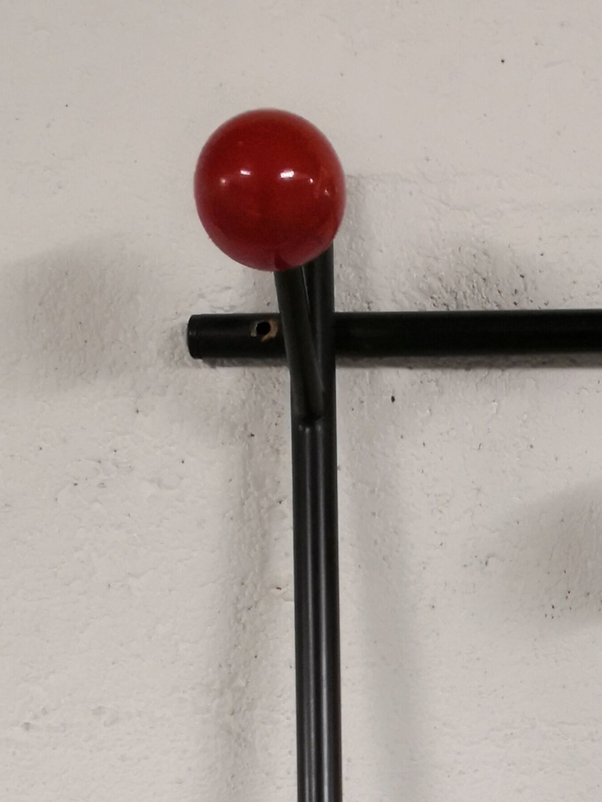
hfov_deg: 14.7
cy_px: 841
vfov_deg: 19.0
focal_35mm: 100
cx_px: 509
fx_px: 2319
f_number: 1.6
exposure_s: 1/33.3
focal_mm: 3.95
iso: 160
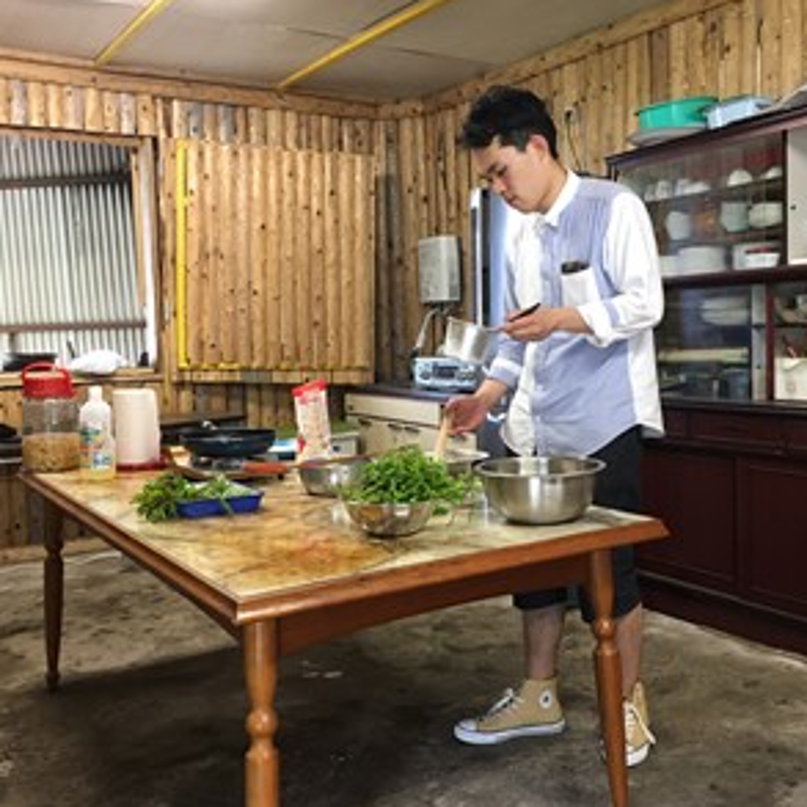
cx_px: 441
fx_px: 923
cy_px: 408
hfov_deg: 47.2
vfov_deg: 47.2
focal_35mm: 35
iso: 50
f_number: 2.2
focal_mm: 4.15
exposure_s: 1/15
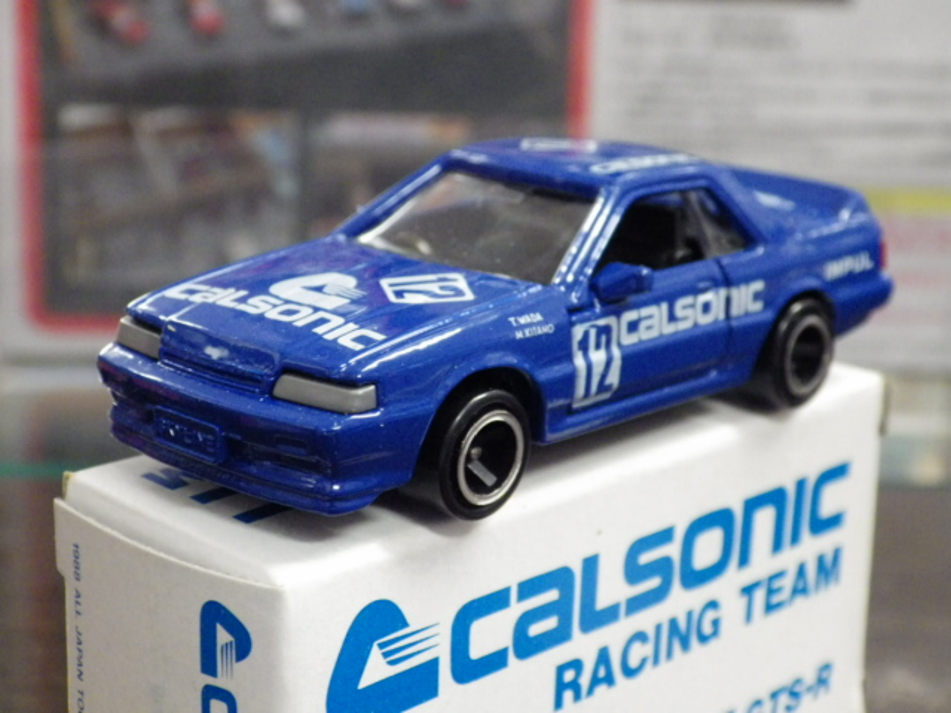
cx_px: 476
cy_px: 356
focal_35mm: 71
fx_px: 1951
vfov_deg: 20.7
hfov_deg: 27.4
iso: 1000
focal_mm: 12.8
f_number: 4.2
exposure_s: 1/25
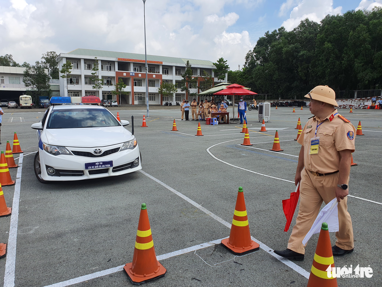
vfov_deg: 53.1
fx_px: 287
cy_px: 144
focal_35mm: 26
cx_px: 191
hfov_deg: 67.3
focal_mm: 4.3
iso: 50
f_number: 2.4
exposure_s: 1/1540
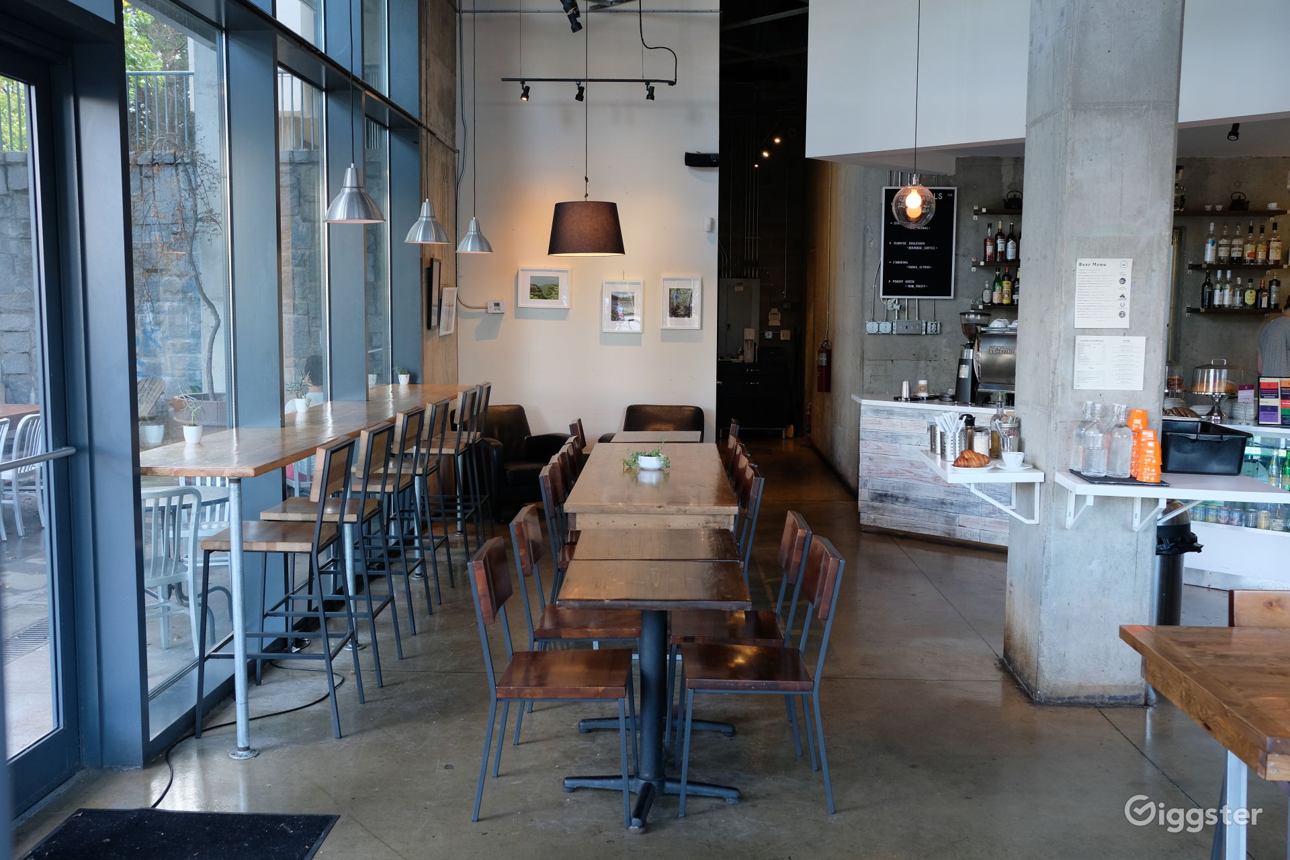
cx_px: 645
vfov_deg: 37.9
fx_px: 1254
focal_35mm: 35
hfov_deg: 54.4
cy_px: 430
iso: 800
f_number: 4
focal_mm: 23
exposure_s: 1/40
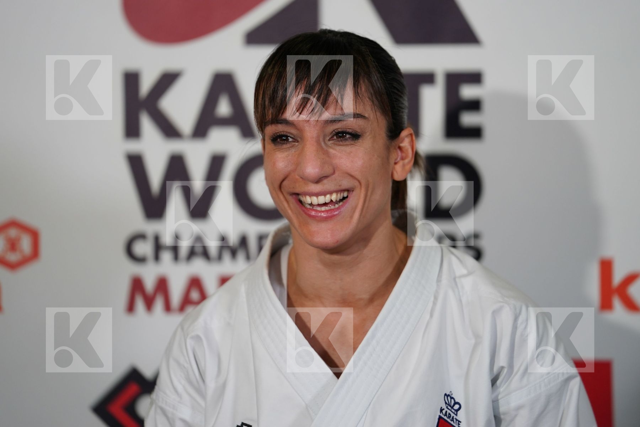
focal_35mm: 200
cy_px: 214
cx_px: 320
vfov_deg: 6.9
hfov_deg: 10.3
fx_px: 3555
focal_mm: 200
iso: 640
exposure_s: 1/250
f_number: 2.8
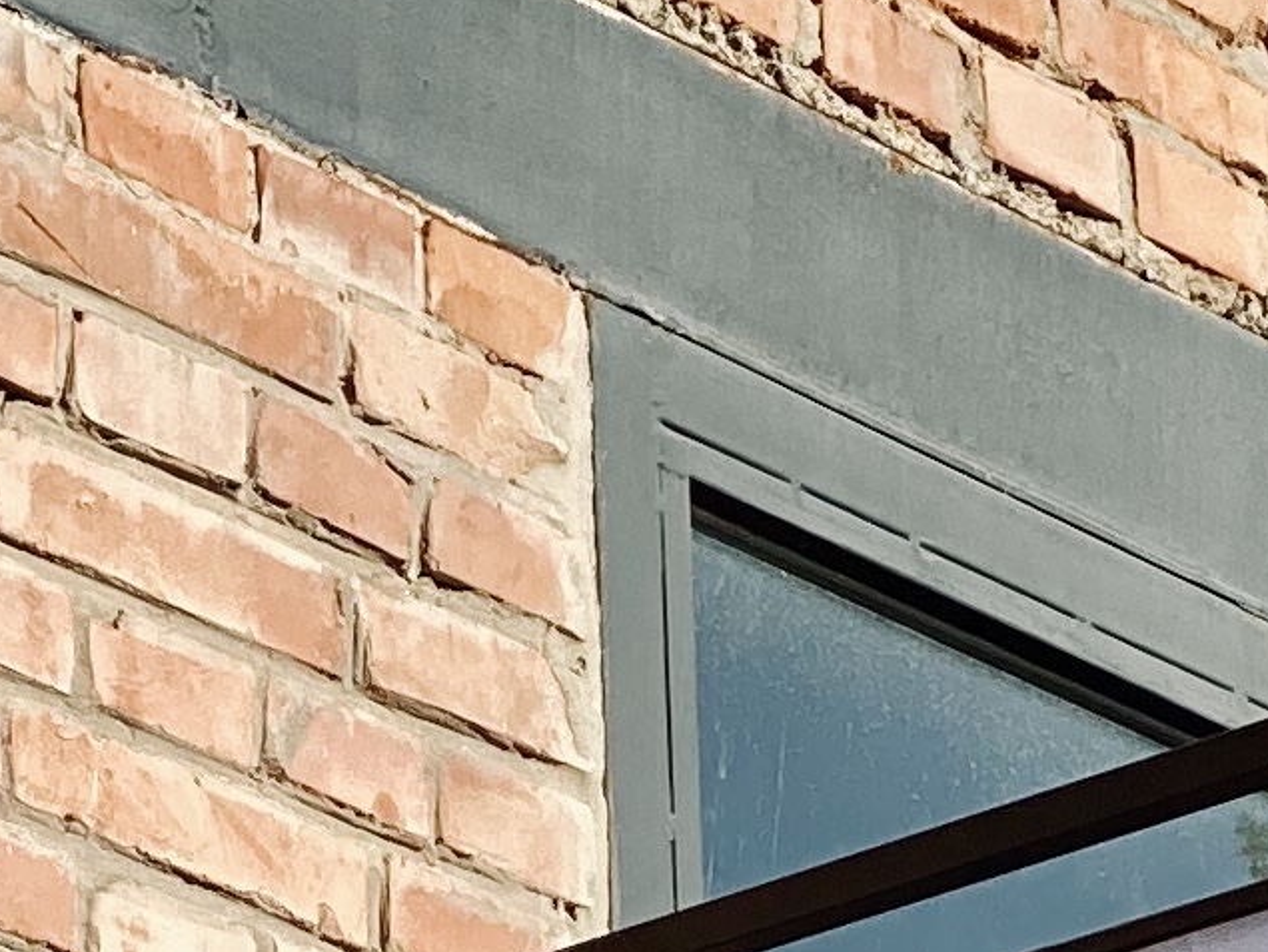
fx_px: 12095
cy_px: 1840
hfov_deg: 6.0
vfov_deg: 4.5
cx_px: 593
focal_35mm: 330
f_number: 2
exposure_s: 1/1295
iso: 20
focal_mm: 6
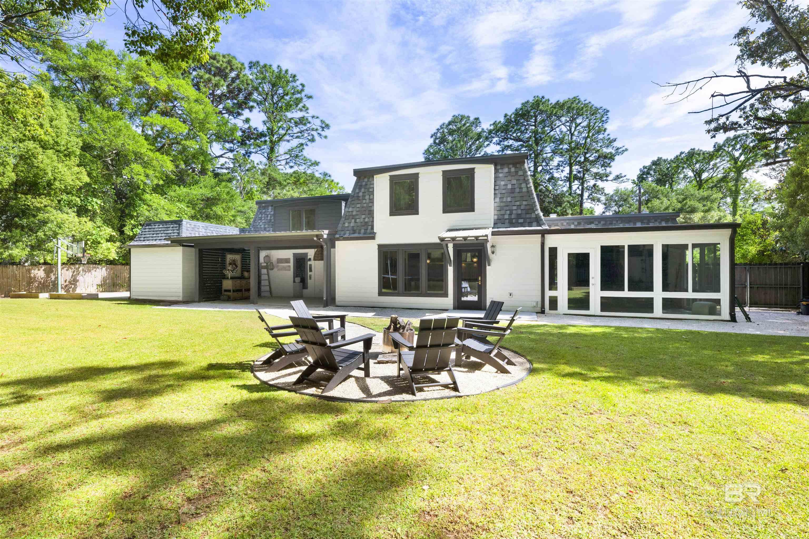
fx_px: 360
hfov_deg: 96.7
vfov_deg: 73.7
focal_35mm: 16
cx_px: 404
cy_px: 270
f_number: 11
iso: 400
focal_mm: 16
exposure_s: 1/200
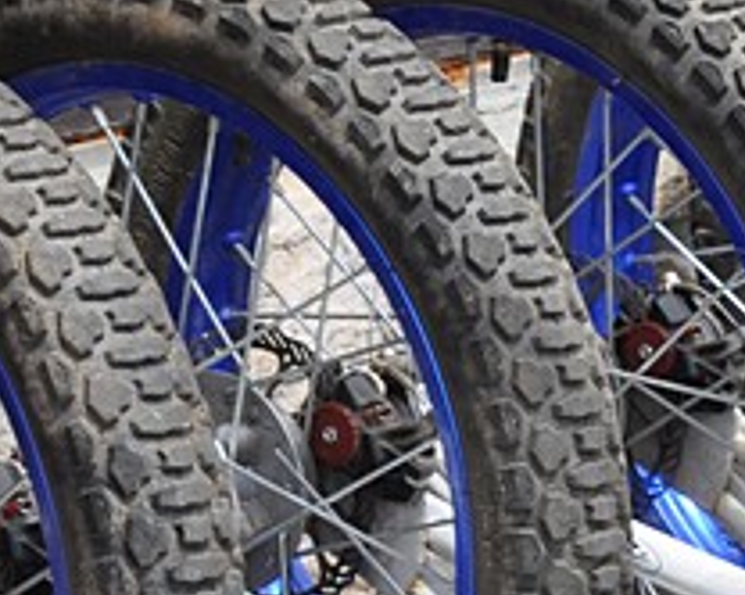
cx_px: 1766
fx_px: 6807
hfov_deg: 6.0
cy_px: 274
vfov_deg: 5.0
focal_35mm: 309
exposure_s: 1/250
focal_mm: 38
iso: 200
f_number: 8
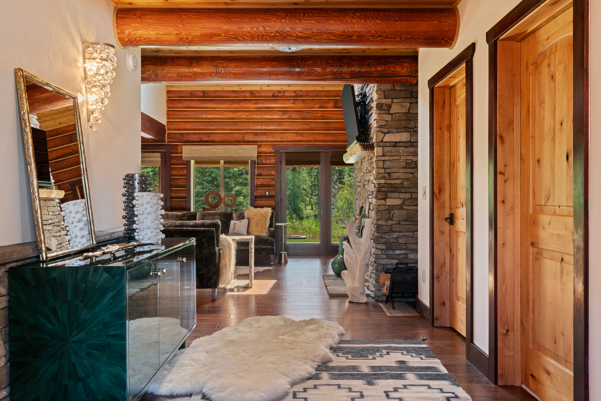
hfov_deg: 63.7
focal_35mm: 29
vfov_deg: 45.0
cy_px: 200
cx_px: 300
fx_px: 484
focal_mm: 29
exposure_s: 2
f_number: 11
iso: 100
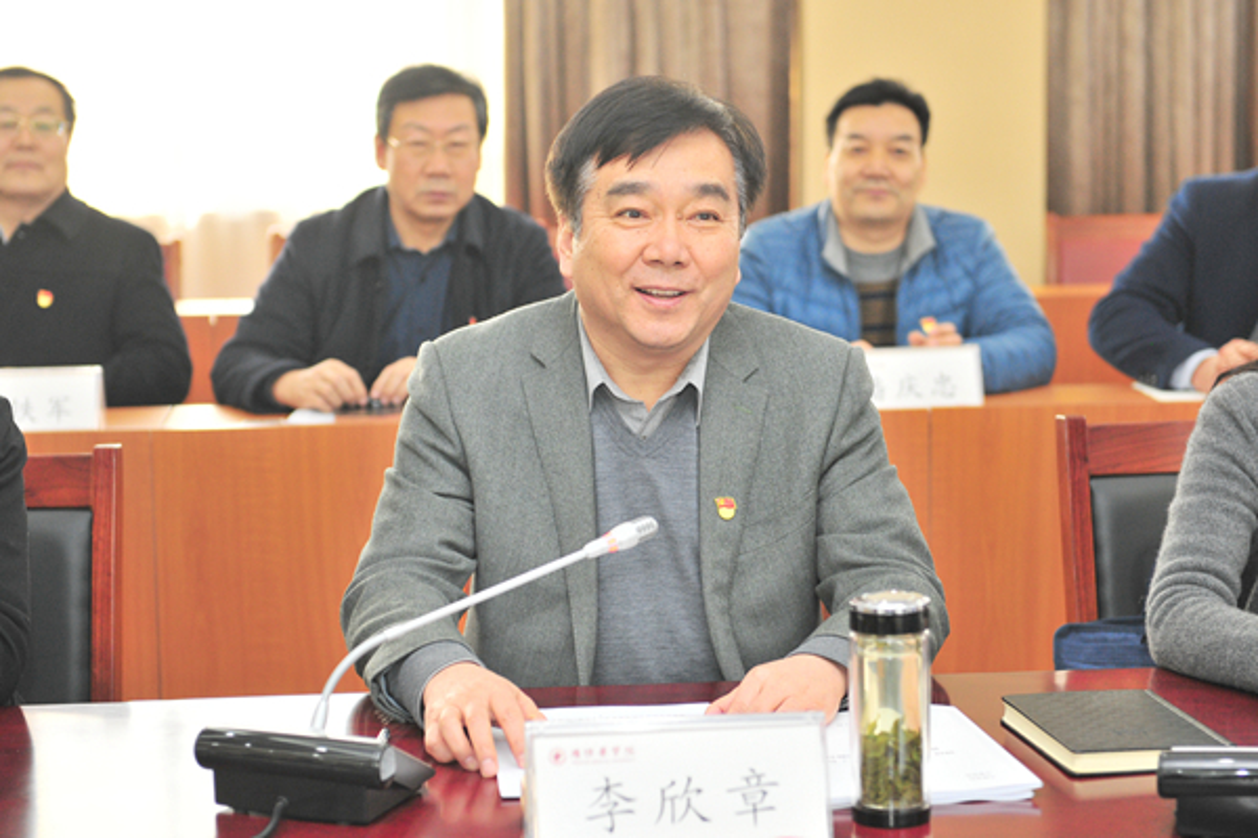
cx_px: 629
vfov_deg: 19.5
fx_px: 2446
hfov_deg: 28.8
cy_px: 419
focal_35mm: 70
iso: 800
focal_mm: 70
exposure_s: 1/160
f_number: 3.5
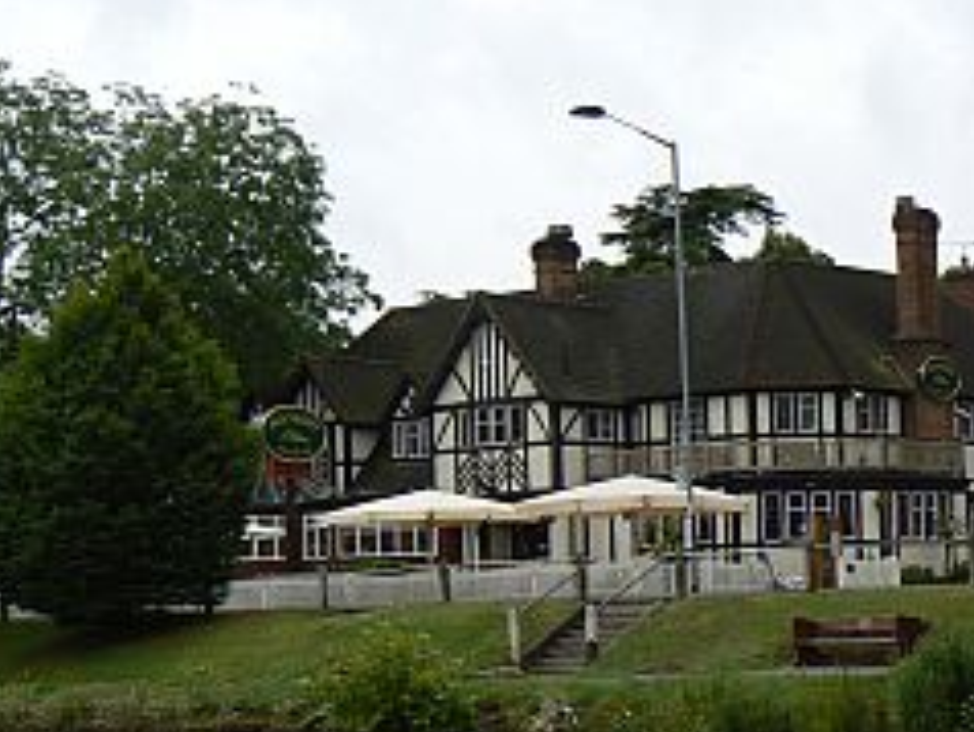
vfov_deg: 15.3
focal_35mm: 97
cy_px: 452
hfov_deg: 20.2
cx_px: 606
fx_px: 2732
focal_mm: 11
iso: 80
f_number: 5.6
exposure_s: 1/400
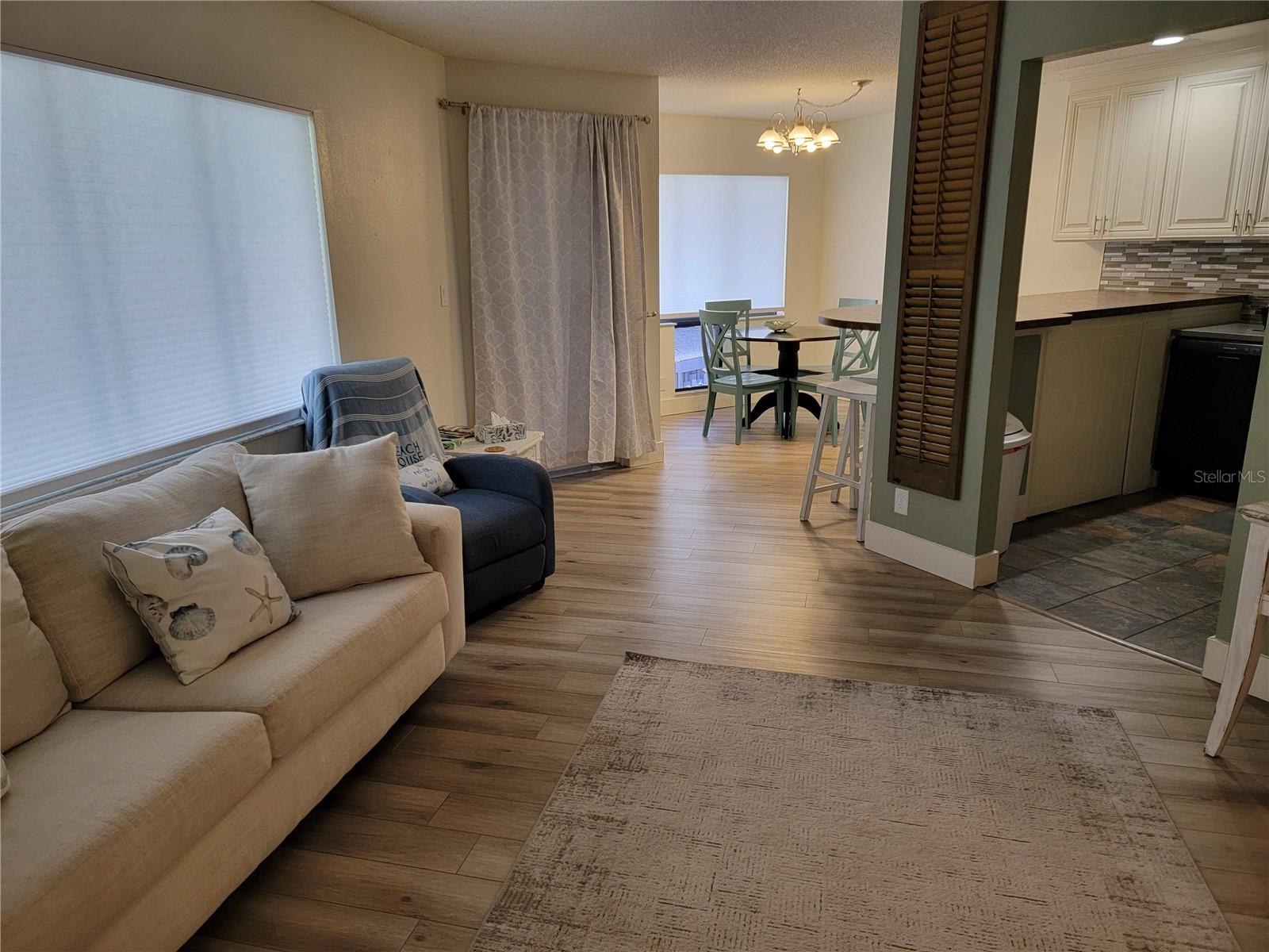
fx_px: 880
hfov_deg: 71.6
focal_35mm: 24
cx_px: 634
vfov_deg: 56.8
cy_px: 476
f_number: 1.8
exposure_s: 1/120
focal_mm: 6.7
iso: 200
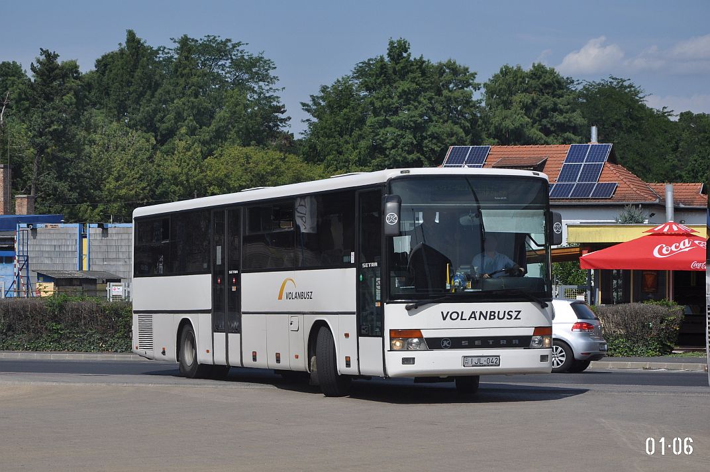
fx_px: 2068
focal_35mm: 105
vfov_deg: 13.0
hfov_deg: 19.5
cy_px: 236
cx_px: 355
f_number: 7.1
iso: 400
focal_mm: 70
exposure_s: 1/2000
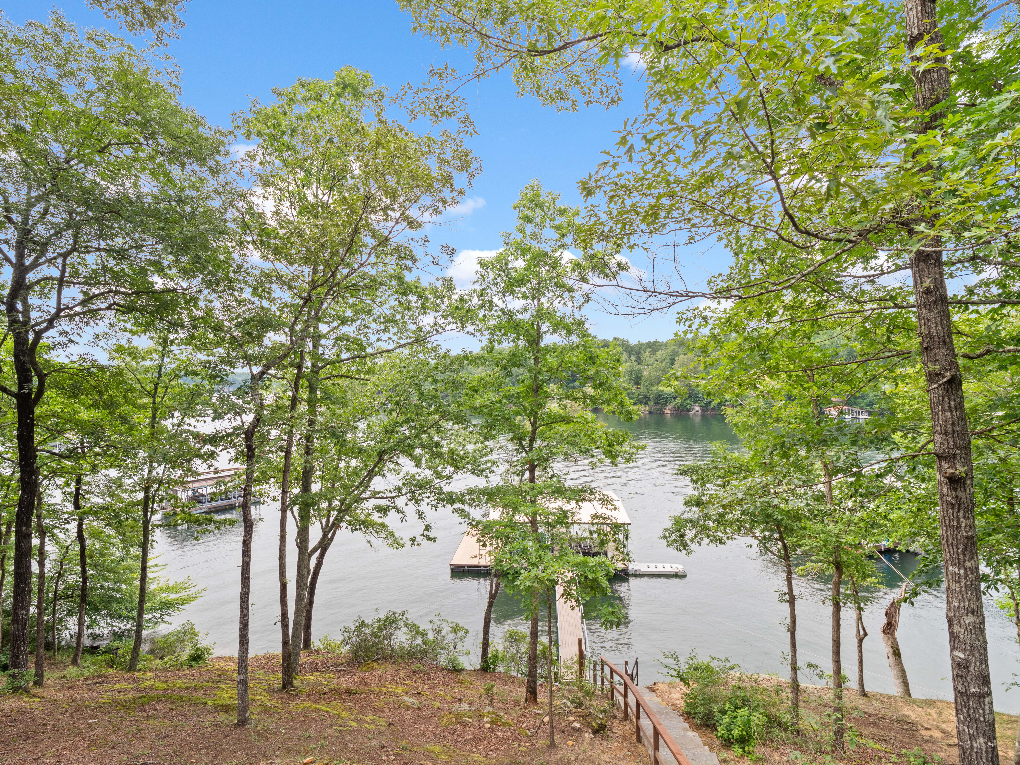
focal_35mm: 16
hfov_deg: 94.5
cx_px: 510
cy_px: 382
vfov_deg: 78.1
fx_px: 471
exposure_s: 1/100
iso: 200
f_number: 5.6
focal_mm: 8
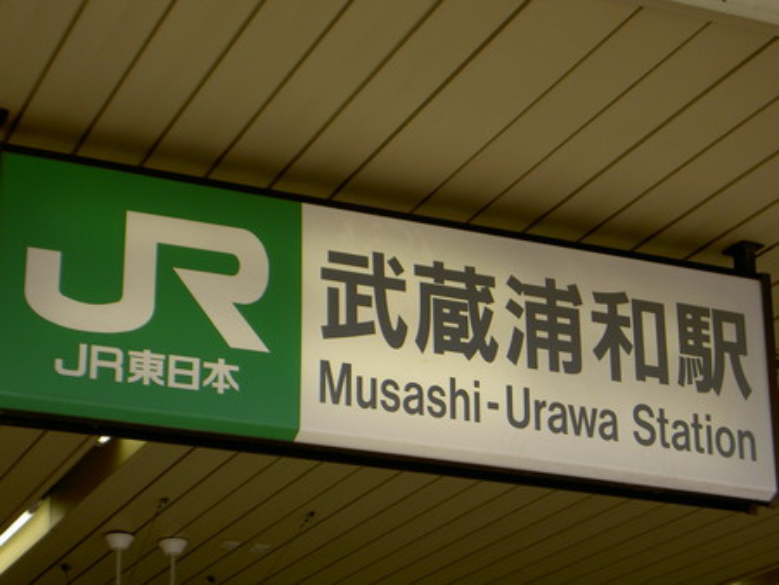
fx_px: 2004
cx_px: 390
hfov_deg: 22.0
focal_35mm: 89
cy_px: 292
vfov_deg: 16.6
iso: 50
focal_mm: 14.7
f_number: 4.6
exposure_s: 1/80
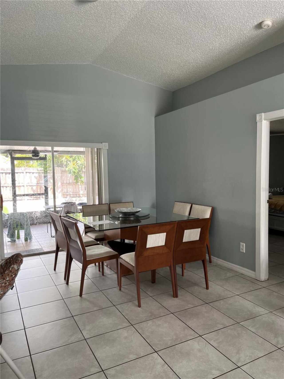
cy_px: 190
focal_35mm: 26
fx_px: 284
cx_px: 142
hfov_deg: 53.1
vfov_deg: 67.3
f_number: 1.6
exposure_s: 1/60
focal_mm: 5.1
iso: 80
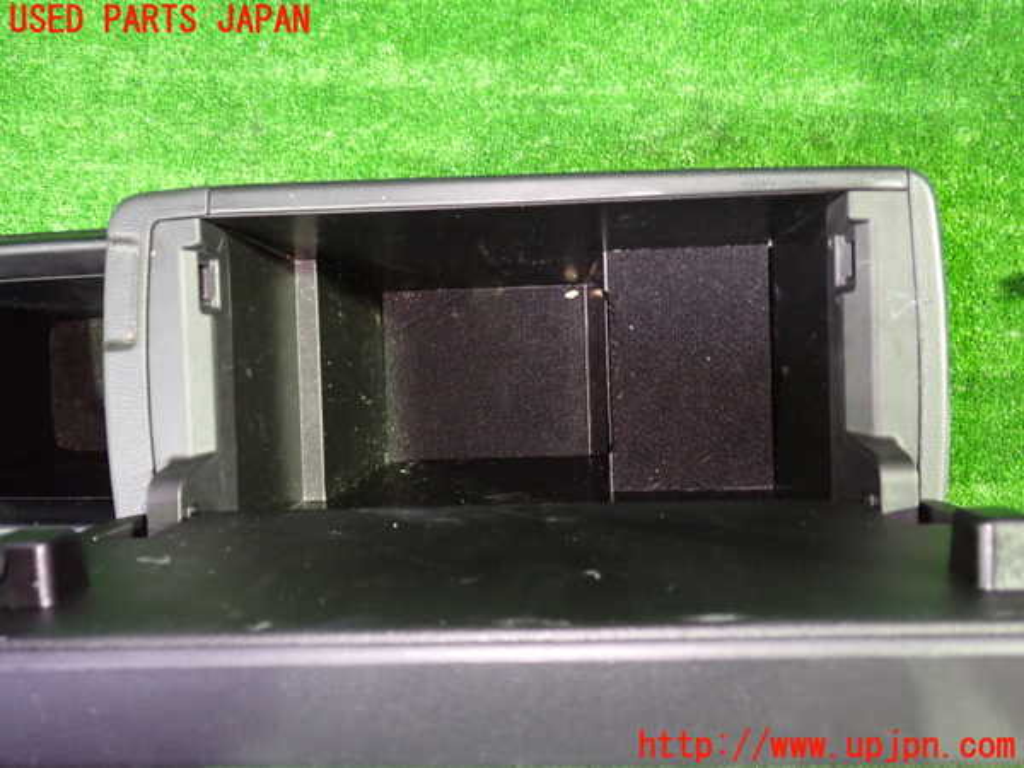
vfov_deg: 46.8
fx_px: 887
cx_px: 512
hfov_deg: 60.0
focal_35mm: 30
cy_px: 384
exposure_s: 1/13
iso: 800
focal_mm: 5.4
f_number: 2.3
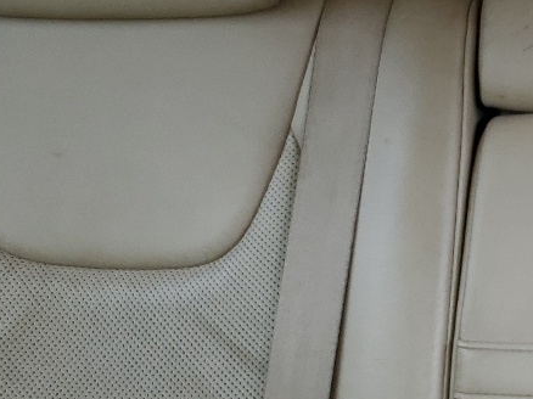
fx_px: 1462
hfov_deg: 19.1
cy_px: 193
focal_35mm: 95
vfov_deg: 15.5
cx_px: 689
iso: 50
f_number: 1.5
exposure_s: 1/143
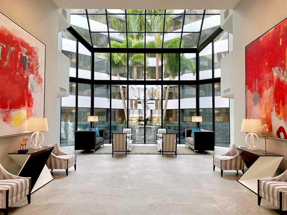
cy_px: 108
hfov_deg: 63.4
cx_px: 144
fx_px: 232
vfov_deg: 49.7
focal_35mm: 28
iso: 25
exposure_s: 1/120
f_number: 1.8
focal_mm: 4
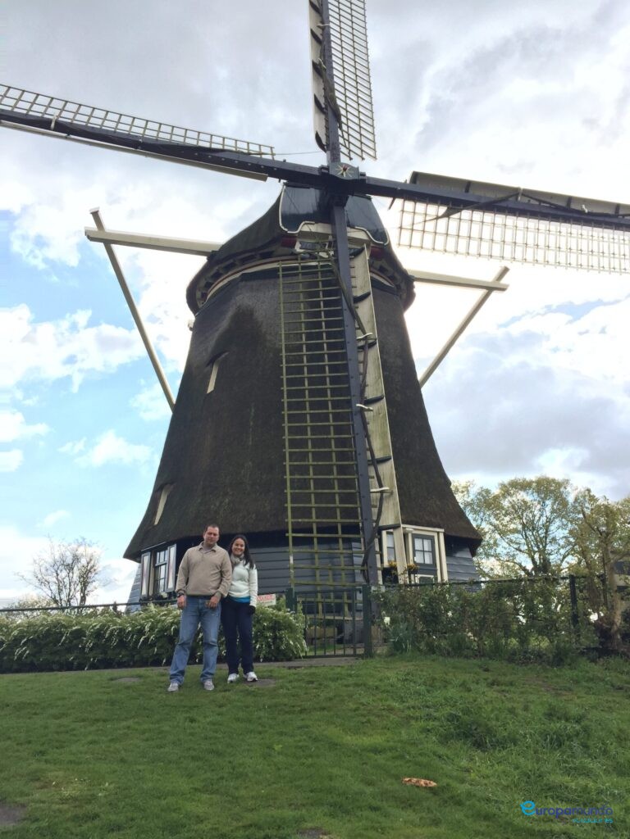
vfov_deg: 61.7
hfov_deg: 48.2
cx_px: 315
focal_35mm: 29
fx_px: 704
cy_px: 420
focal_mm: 4.15
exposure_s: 1/942
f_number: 2.2
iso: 32
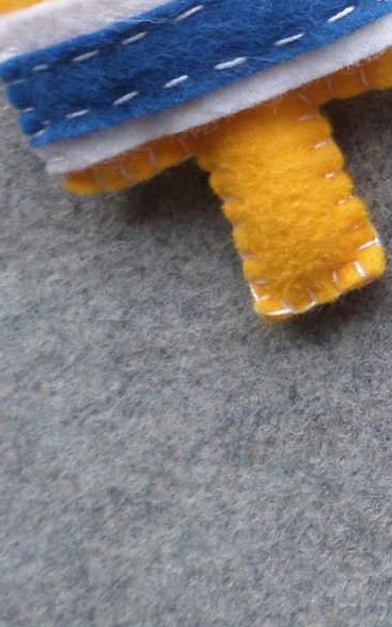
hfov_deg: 12.9
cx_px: 816
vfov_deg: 22.6
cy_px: -76
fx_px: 1470
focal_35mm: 86
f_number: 2.5
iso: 80
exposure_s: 1/45
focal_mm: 4.5
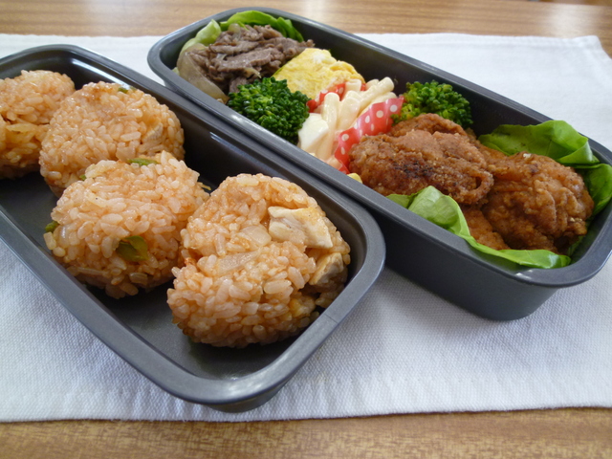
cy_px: 230
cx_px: 306
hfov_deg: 71.6
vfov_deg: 56.8
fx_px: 424
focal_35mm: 24
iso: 125
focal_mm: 4.3
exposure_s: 1/60
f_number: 2.2
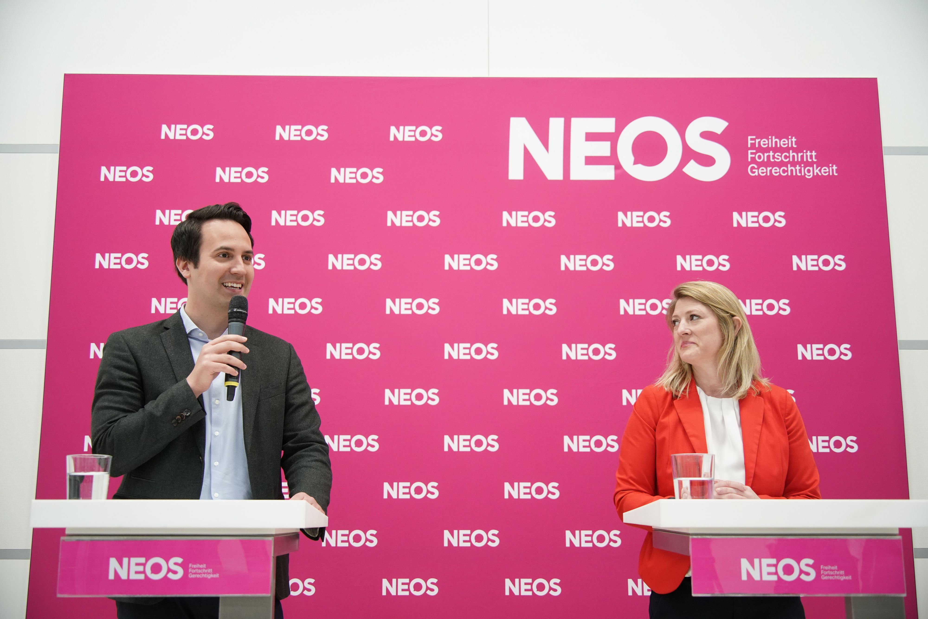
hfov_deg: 49.6
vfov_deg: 34.2
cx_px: 464
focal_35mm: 39
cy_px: 310
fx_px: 1005
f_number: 3.2
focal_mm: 39
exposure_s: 1/200
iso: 3200
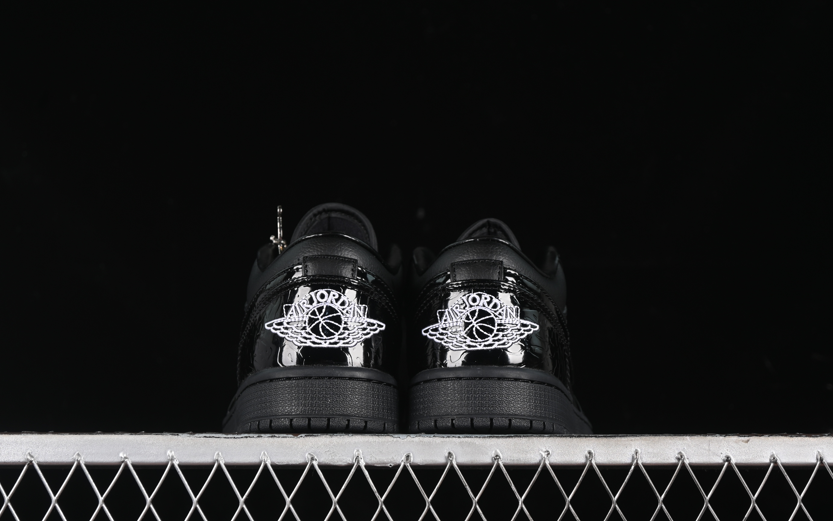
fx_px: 1748
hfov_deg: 26.8
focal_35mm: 77
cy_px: 260
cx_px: 415
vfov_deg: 16.9
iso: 160
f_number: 6.3
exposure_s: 1/50
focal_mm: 50
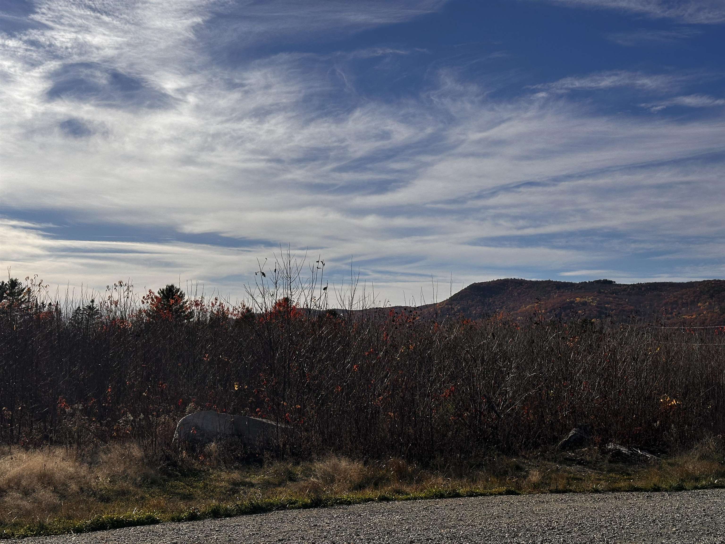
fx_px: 1005
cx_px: 362
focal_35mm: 48
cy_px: 272
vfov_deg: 30.3
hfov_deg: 39.7
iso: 64
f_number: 1.78
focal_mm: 6.86
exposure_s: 1/12048
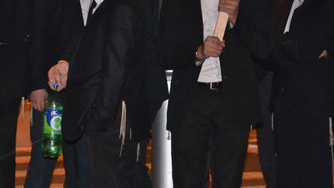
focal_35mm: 273
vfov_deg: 4.4
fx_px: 2416
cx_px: 66
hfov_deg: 7.9
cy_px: 141
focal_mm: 105
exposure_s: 1/60
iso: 3200
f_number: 5.6
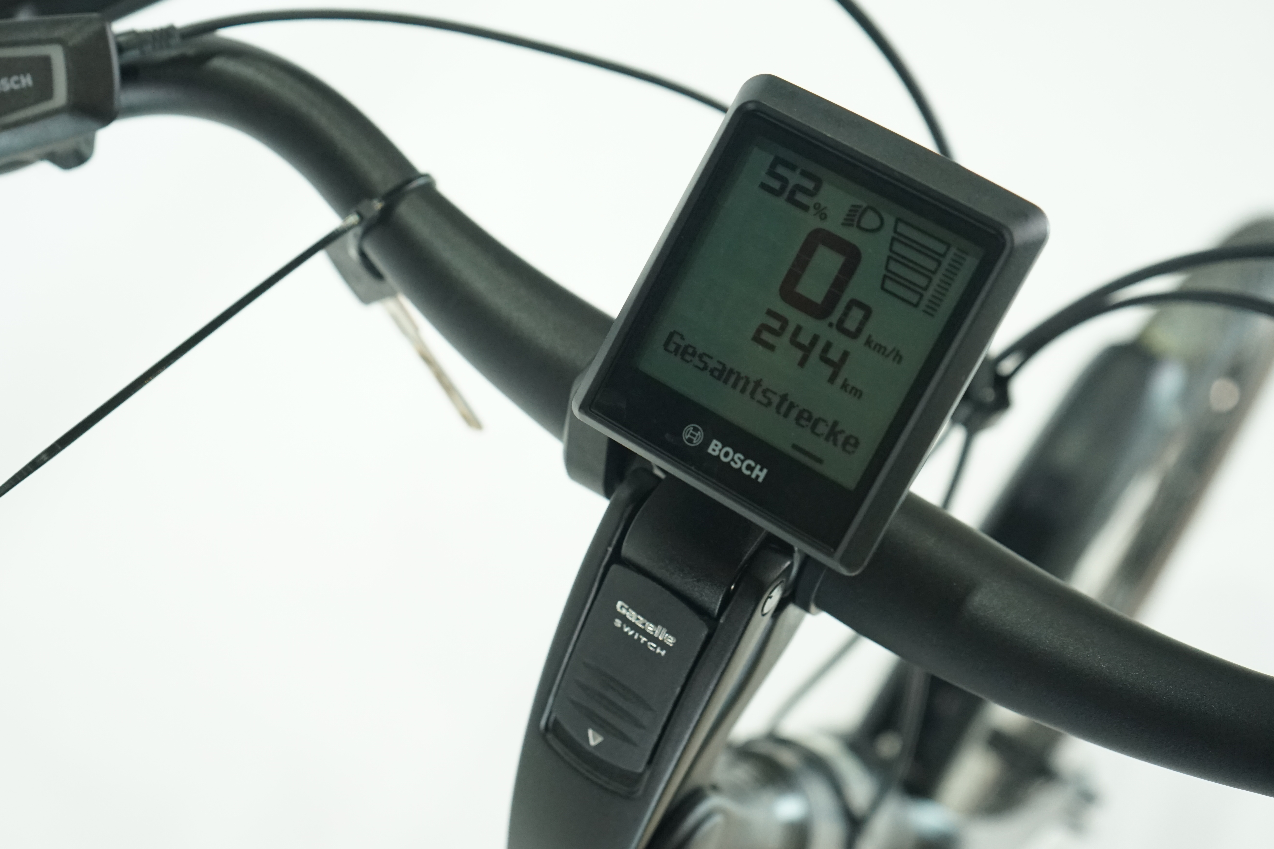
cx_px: 559
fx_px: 1699
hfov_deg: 41.0
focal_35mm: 48
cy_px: 394
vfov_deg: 28.1
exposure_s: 1/200
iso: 2500
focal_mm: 42
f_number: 5
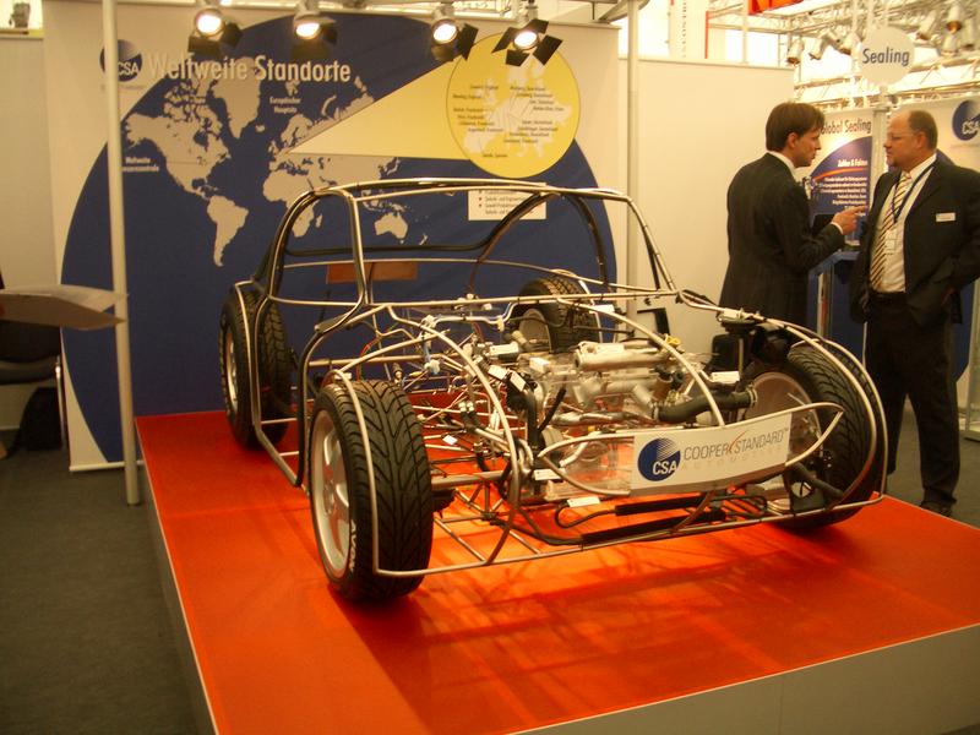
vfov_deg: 40.7
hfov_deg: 52.6
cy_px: 368
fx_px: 991
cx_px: 490
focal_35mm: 35
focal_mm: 5.8
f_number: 2.6
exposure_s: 1/30
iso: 100
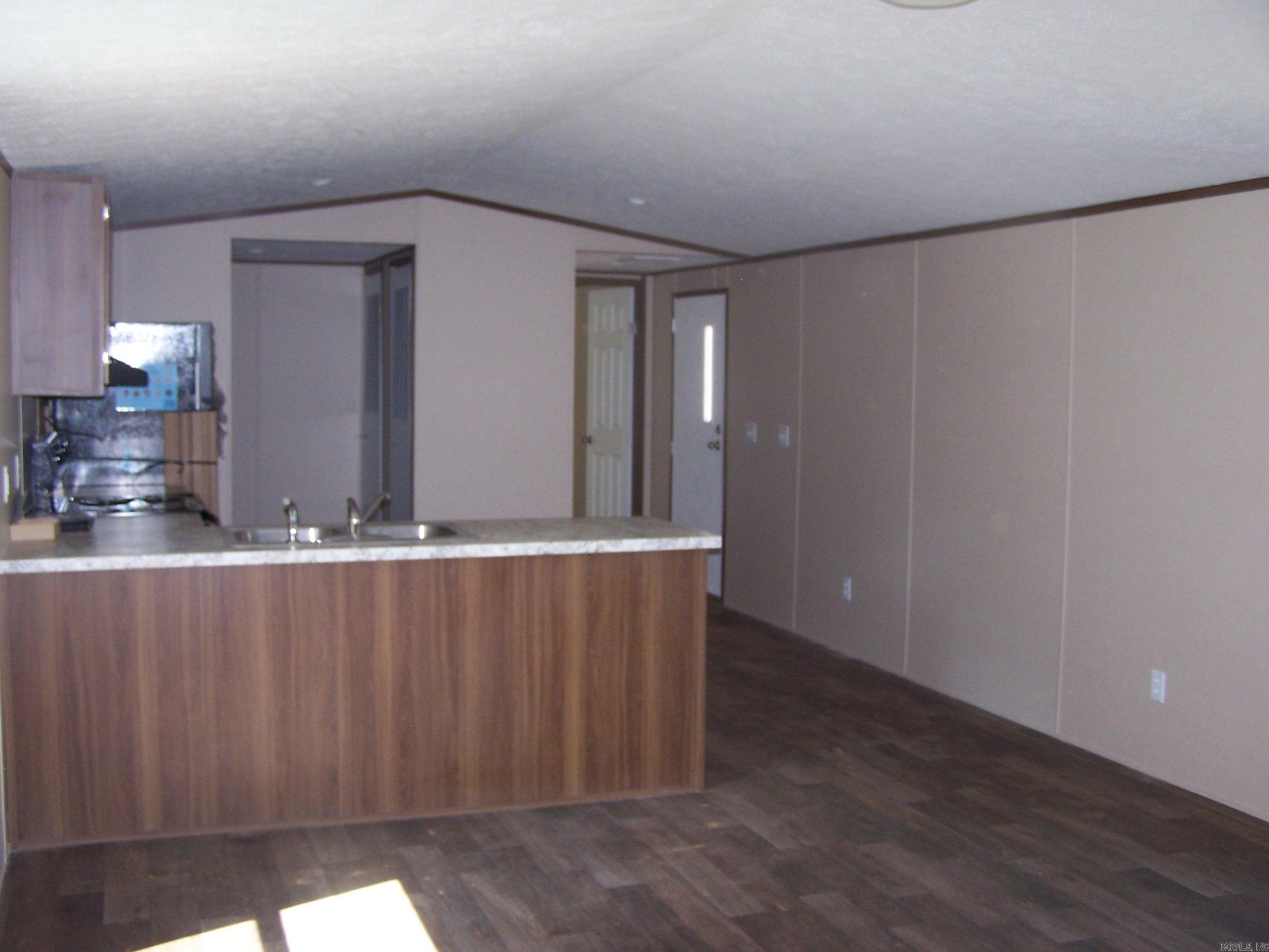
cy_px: 476
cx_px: 634
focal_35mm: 38
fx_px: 1393
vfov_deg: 37.7
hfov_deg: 49.0
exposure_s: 1/60
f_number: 2.8
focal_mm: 6.3
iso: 140
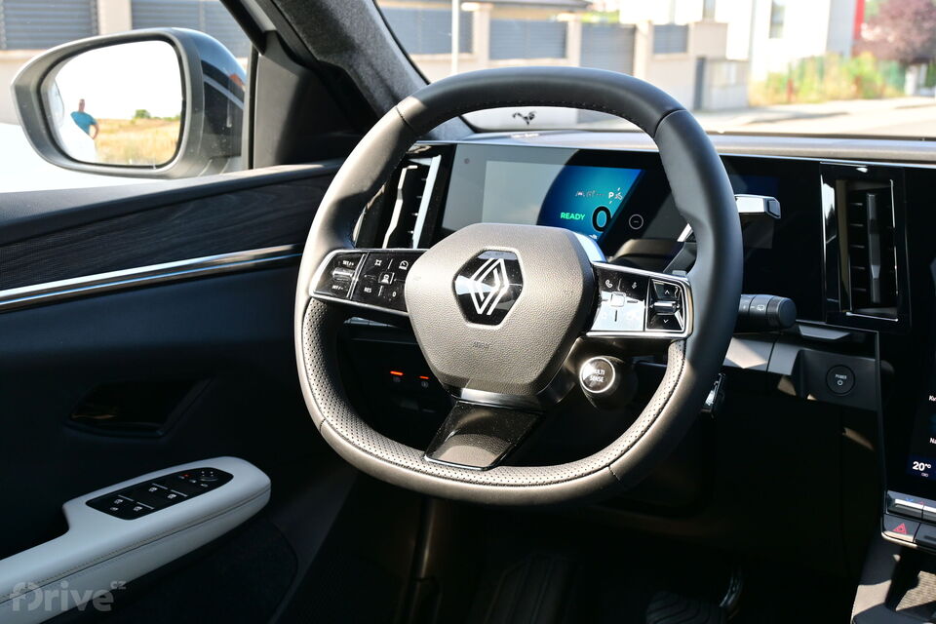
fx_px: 1092
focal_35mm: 42
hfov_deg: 46.4
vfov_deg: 31.9
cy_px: 312
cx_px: 468
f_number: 6.3
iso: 250
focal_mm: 28
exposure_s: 1/125
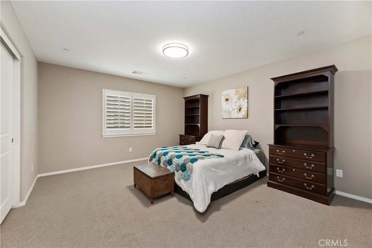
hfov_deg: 104.3
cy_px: 124
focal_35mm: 14
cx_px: 186
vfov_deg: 81.1
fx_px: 145
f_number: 10
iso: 500
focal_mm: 14
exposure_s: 1/2.5
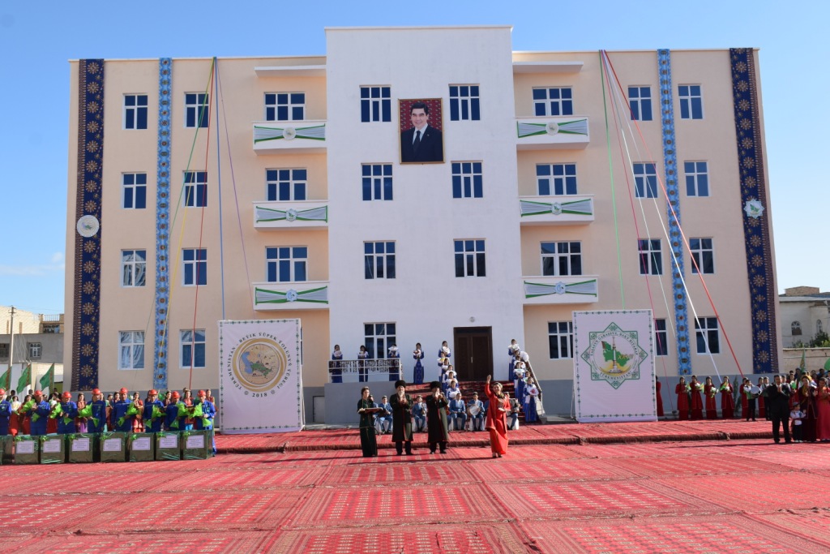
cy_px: 277
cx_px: 415
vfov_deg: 38.4
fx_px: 795
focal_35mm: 34
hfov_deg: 55.1
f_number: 9
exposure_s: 1/320
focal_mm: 23
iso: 200
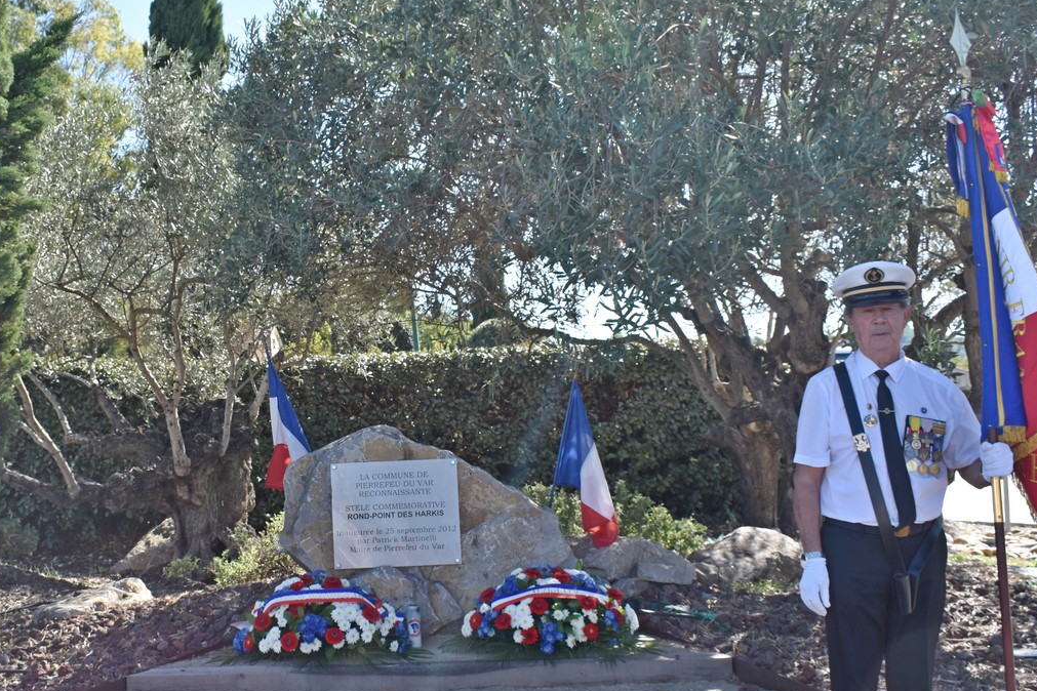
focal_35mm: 47
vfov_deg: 28.7
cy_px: 406
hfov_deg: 41.8
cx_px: 377
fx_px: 1346
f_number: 7.1
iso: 200
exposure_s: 1/250
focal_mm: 21
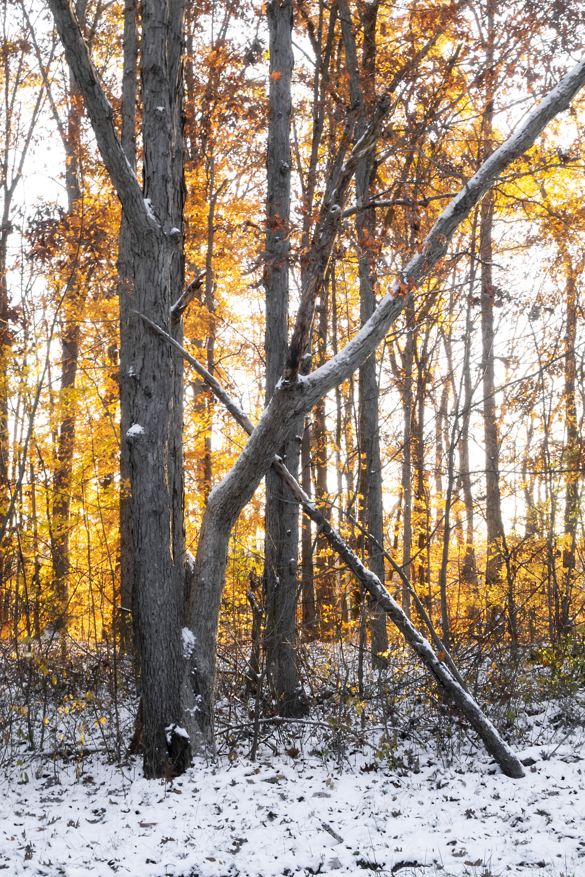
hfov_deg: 24.6
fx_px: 1341
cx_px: 292
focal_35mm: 55
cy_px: 438
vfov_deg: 36.2
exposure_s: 1/20
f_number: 10
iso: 320
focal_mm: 20.19
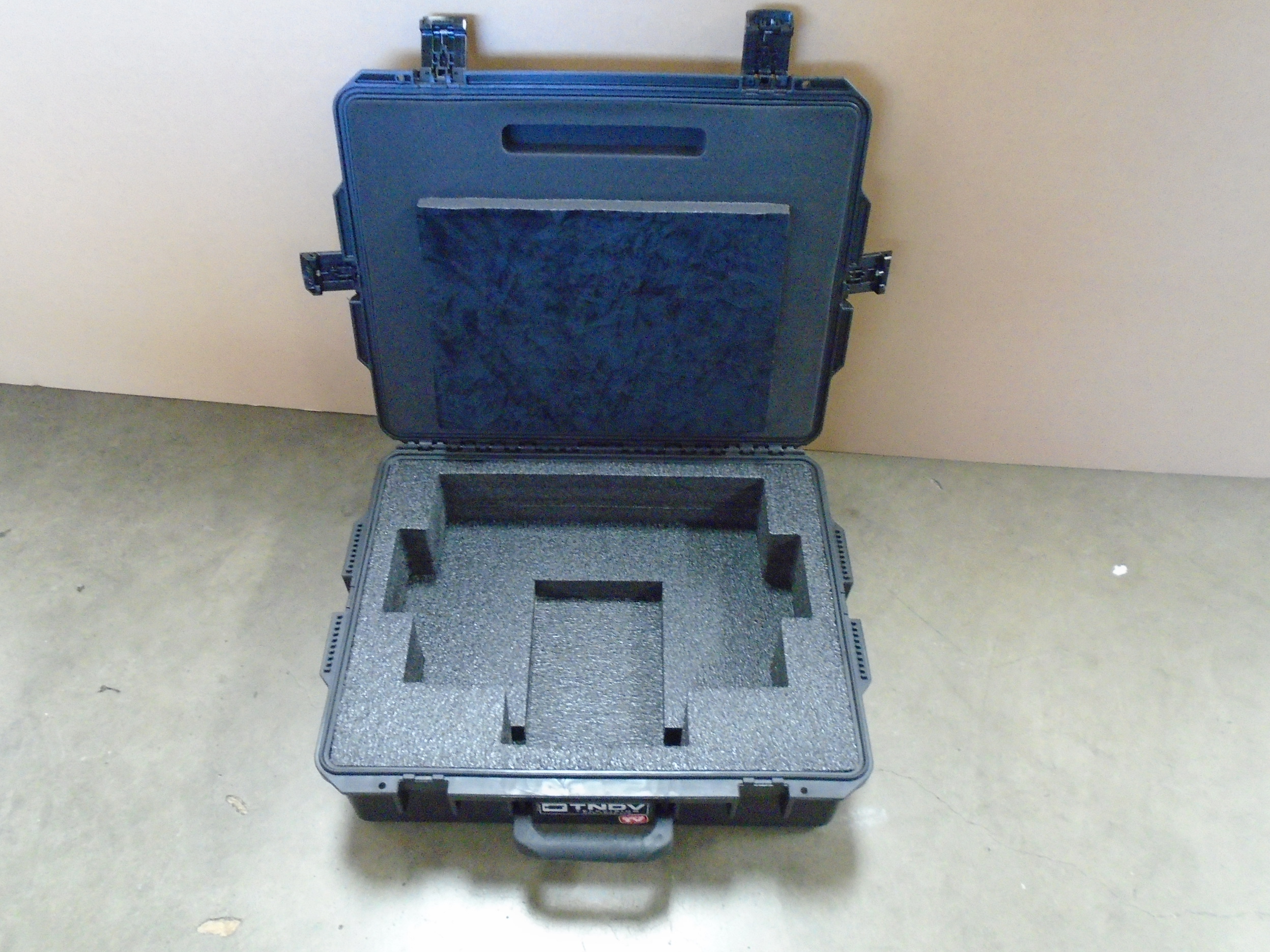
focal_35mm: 27
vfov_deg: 51.4
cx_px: 619
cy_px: 470
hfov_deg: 65.3
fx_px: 991
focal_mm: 4.6
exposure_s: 1/30
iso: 800
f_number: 3.2
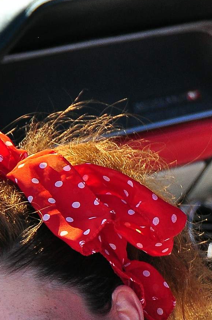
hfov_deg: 2.8
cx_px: 43
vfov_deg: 4.2
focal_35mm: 494
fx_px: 4372
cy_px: 435
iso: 560
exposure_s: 1/500
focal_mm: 120
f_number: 5.6
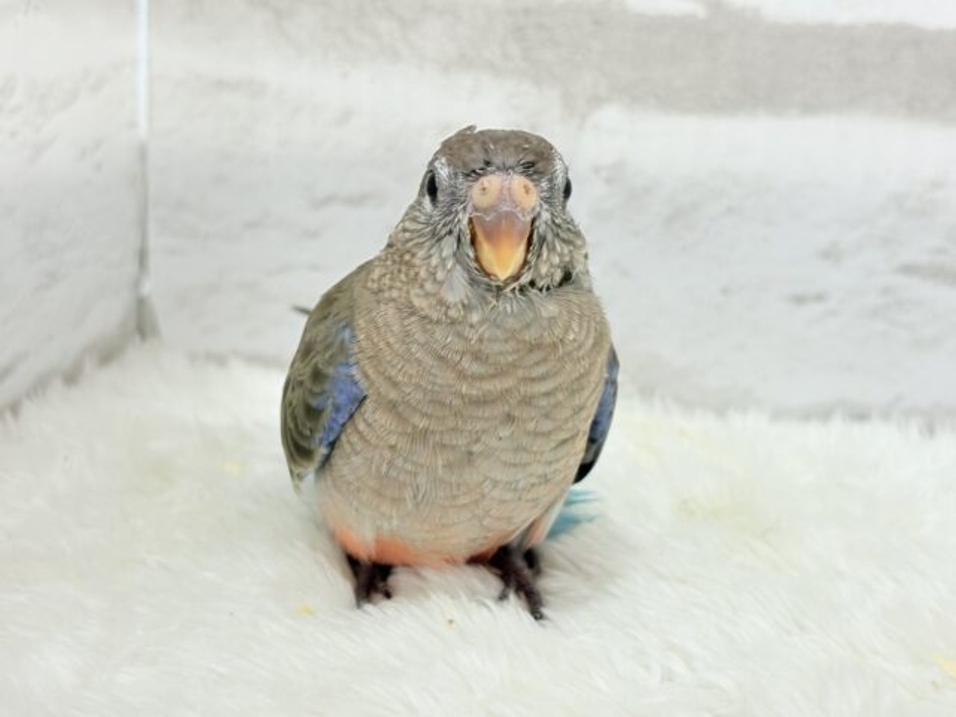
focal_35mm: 52
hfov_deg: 36.8
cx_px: 478
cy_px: 358
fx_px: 1436
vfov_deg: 28.0
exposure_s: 1/50
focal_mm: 5.96
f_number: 1.6
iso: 50
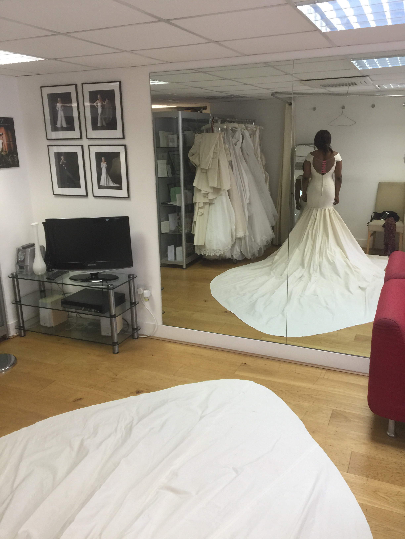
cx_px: 202
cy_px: 270
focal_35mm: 29
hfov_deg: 48.2
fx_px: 452
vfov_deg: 61.7
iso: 40
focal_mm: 4.15
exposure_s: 1/30
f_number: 2.2
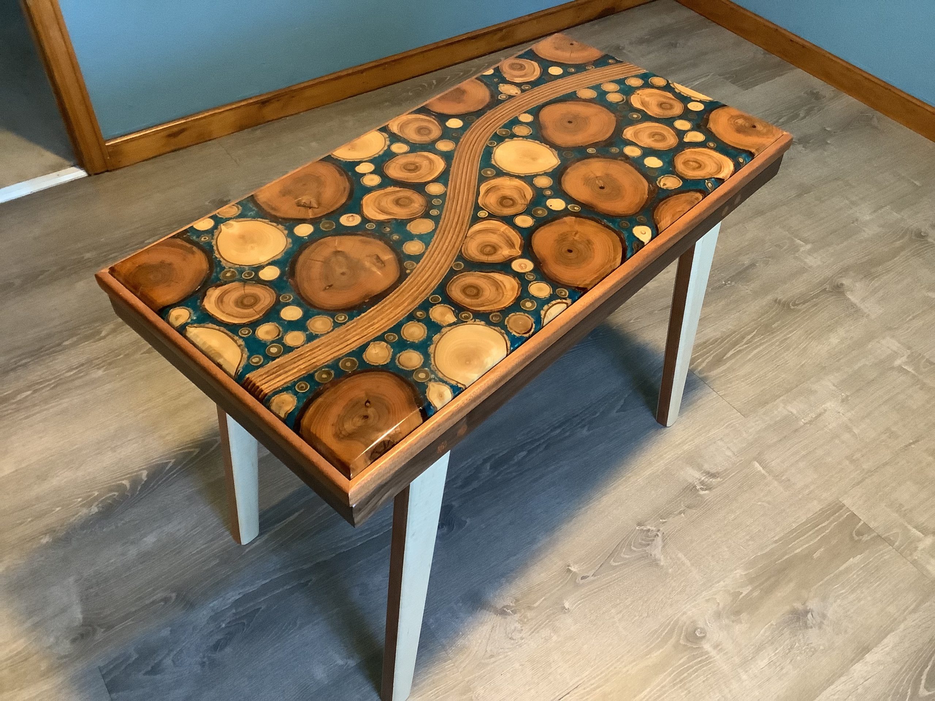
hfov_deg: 58.4
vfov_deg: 45.4
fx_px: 837
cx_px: 468
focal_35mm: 31
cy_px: 350
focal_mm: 3.3
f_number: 2.4
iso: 400
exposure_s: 1/30
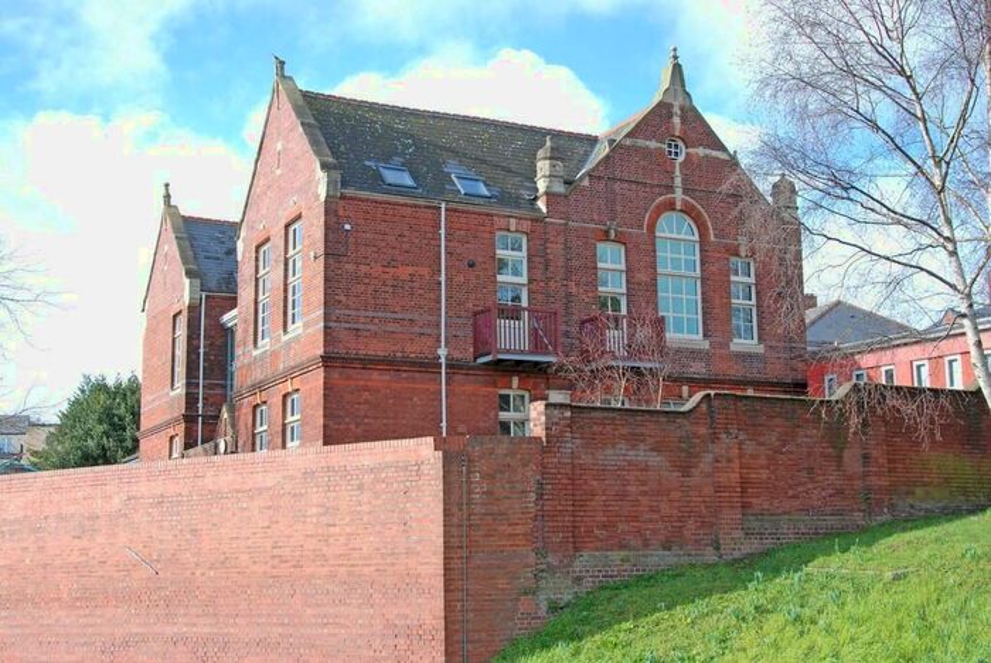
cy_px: 332
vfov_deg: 28.1
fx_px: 1322
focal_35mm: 48
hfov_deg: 41.1
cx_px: 496
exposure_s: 1/50
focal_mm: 32
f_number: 10
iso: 100
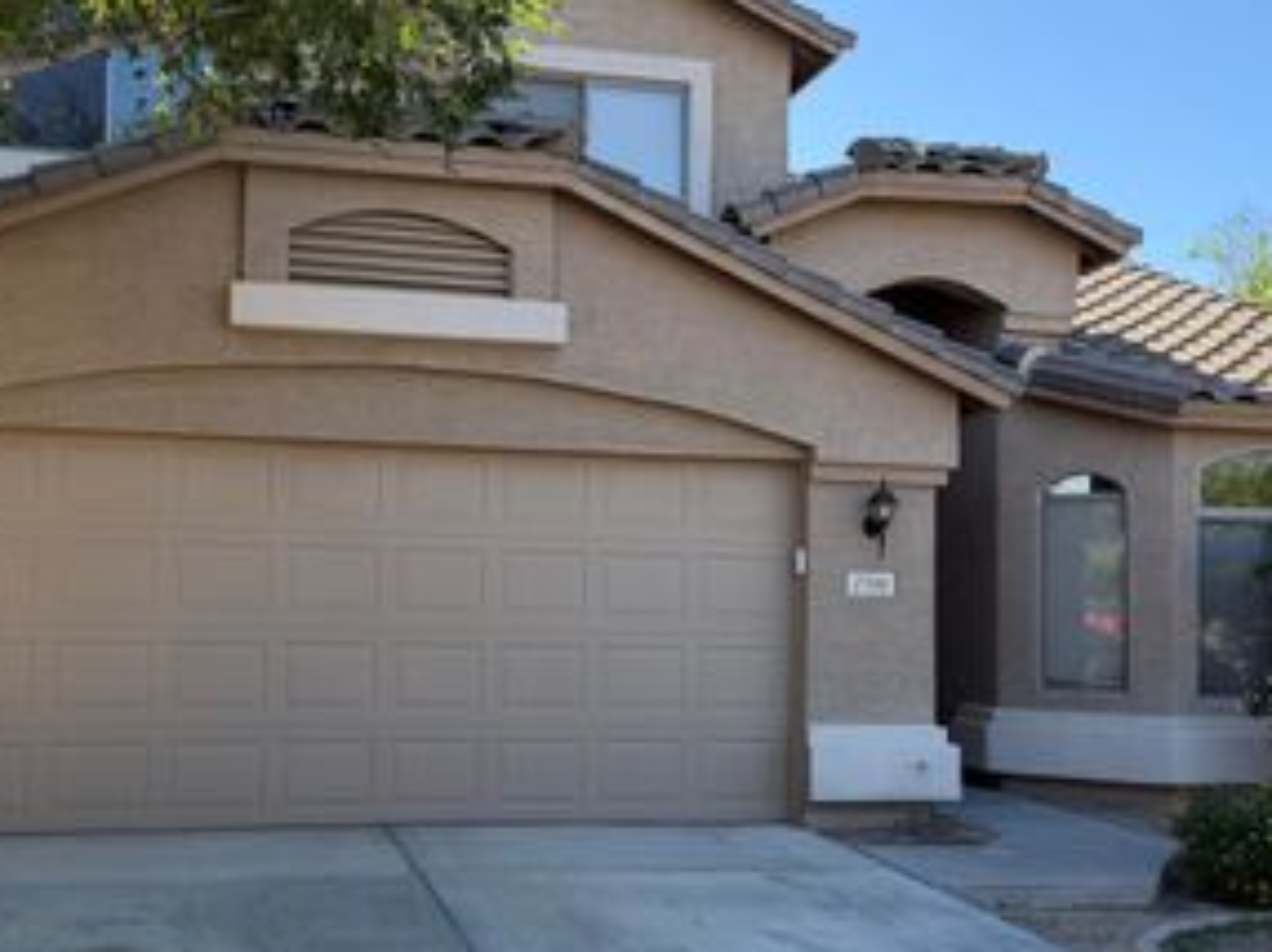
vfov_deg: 34.2
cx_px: 547
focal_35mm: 42
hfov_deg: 44.7
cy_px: 549
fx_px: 1542
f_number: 1.78
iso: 100
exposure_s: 1/1106
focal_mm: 6.76
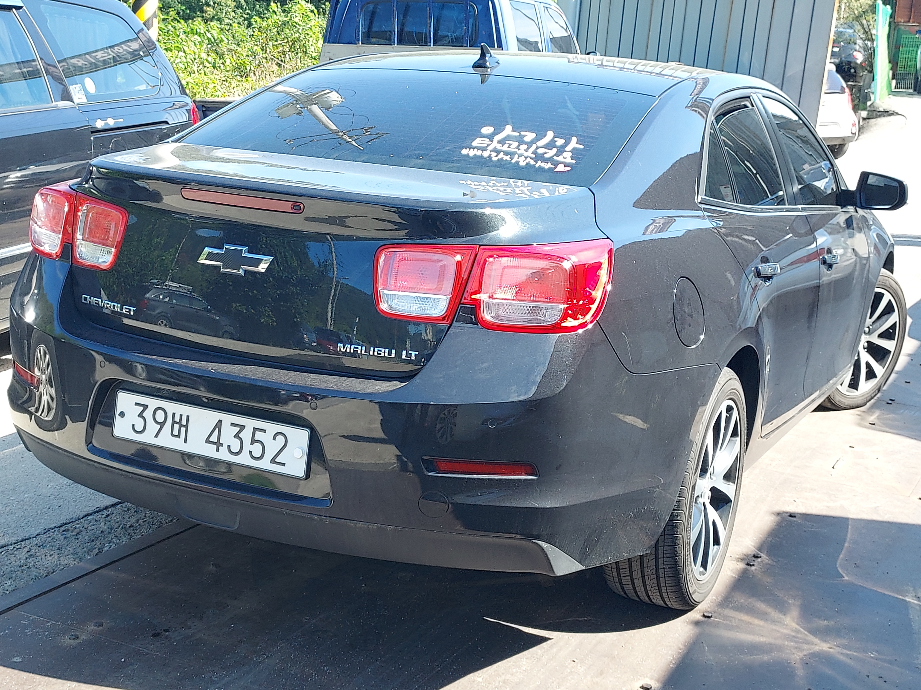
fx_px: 639
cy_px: 345
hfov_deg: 71.6
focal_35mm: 24
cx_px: 460
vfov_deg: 56.8
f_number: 1.8
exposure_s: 1/198
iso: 40
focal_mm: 4.6
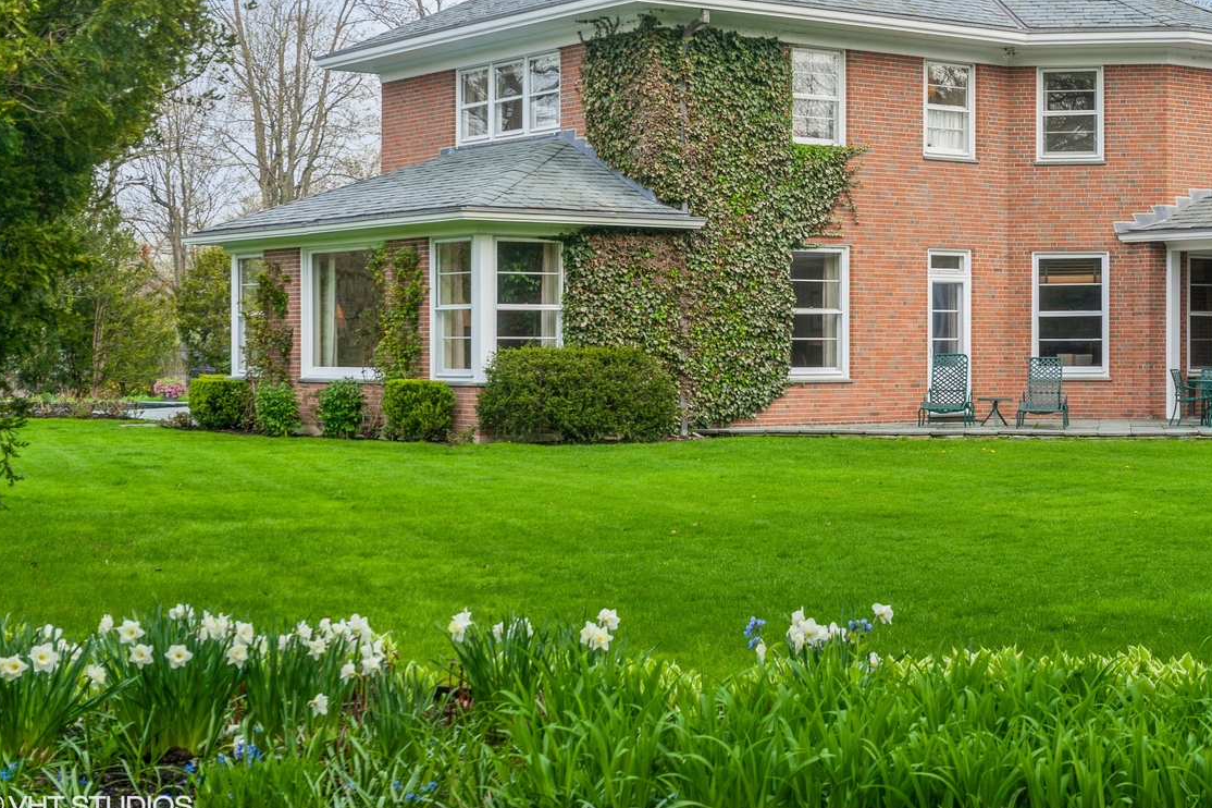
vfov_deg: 20.2
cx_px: 854
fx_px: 2255
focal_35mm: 67
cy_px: 236
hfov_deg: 29.8
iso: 200
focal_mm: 46
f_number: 8
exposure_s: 1/200
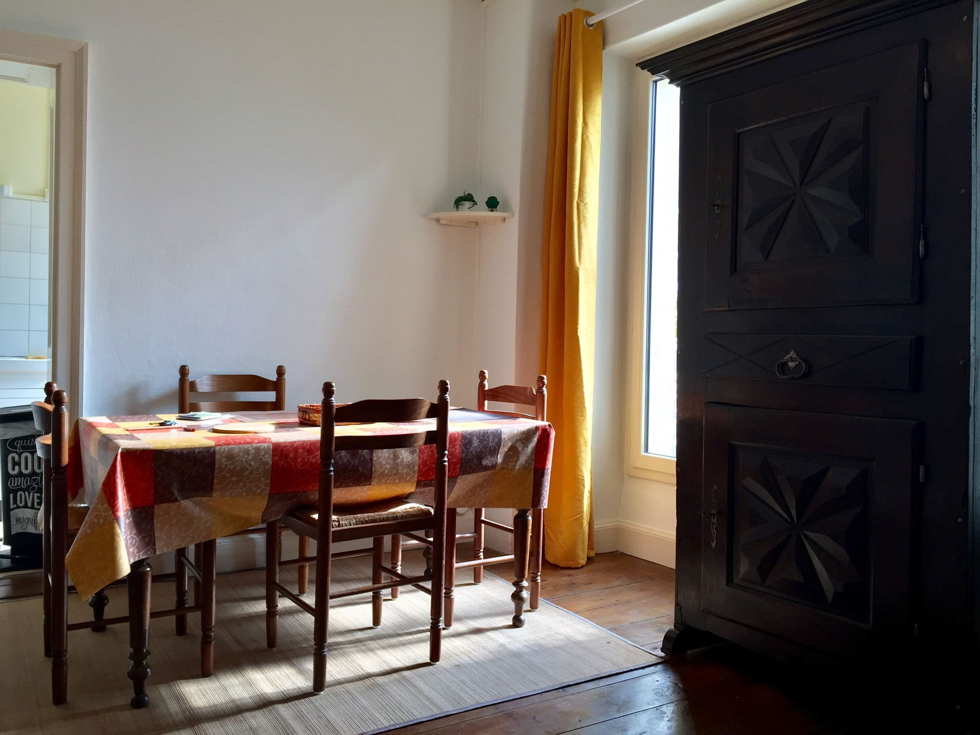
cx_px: 490
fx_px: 821
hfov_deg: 61.7
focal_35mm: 29
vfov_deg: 48.2
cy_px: 368
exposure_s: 1/100
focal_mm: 4.15
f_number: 2.2
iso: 40
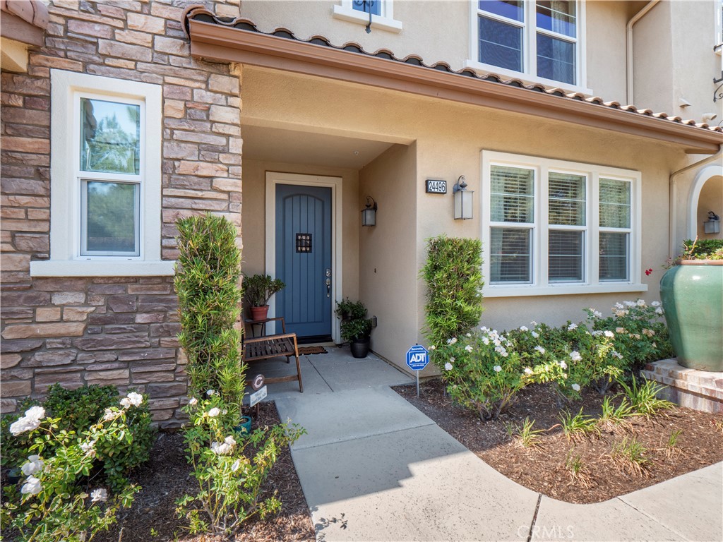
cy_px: 271
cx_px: 362
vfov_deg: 78.1
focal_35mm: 16
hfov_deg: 94.5
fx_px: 334
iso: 250
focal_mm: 8
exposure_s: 1/60
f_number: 8
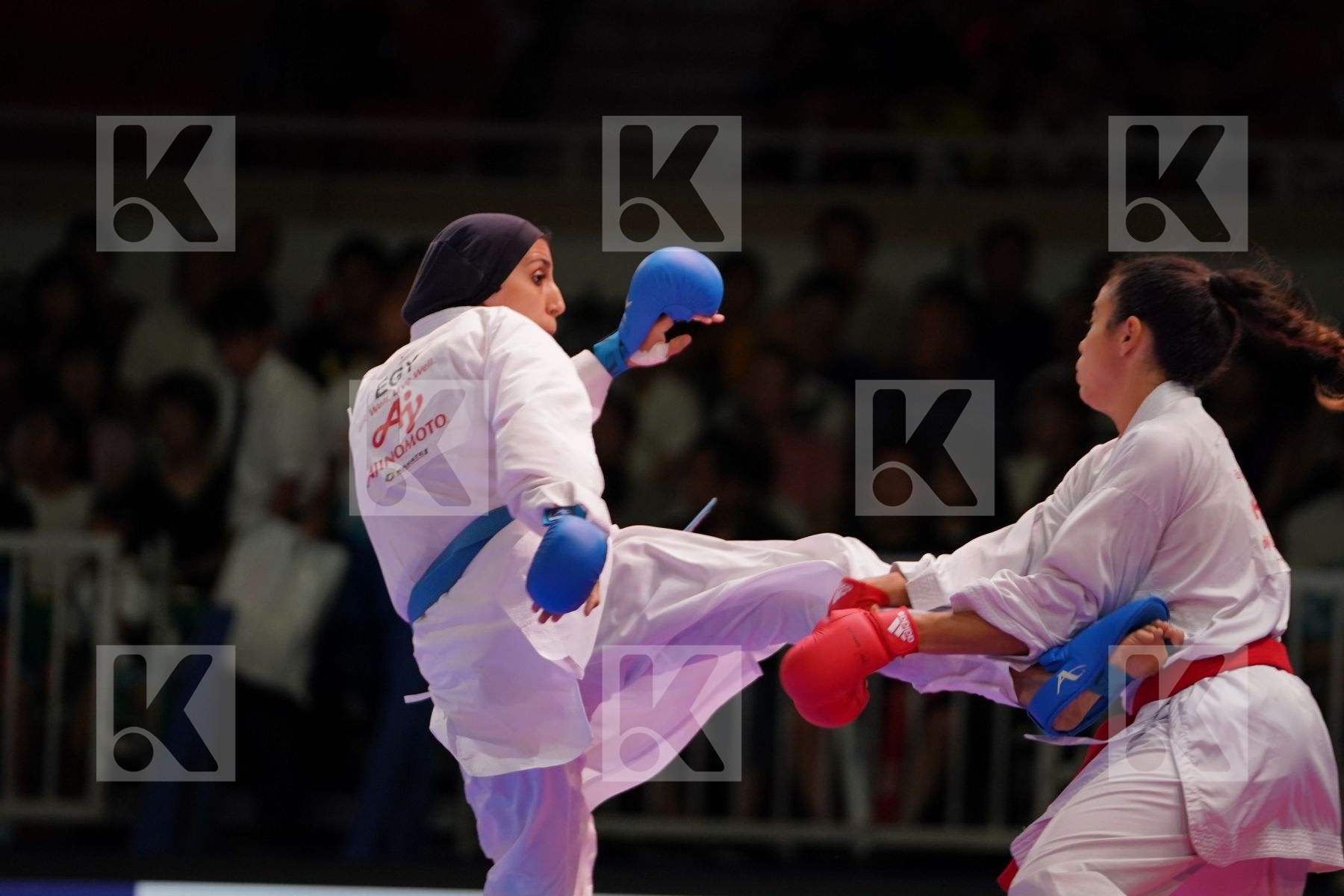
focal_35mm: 283
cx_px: 672
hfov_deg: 7.3
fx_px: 10565
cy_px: 448
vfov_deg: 4.9
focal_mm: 189
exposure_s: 1/1000
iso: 1000
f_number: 2.8
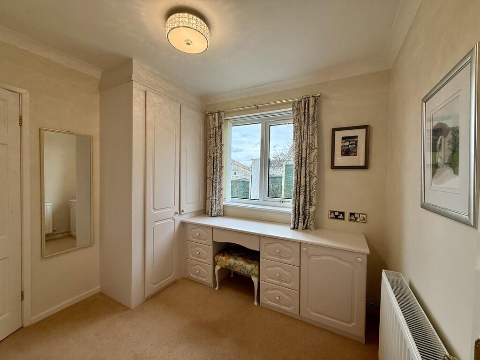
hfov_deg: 102.1
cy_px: 180
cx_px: 240
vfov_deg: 85.7
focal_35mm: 14
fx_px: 194
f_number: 2.2
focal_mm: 2.22
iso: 64
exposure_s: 1/110
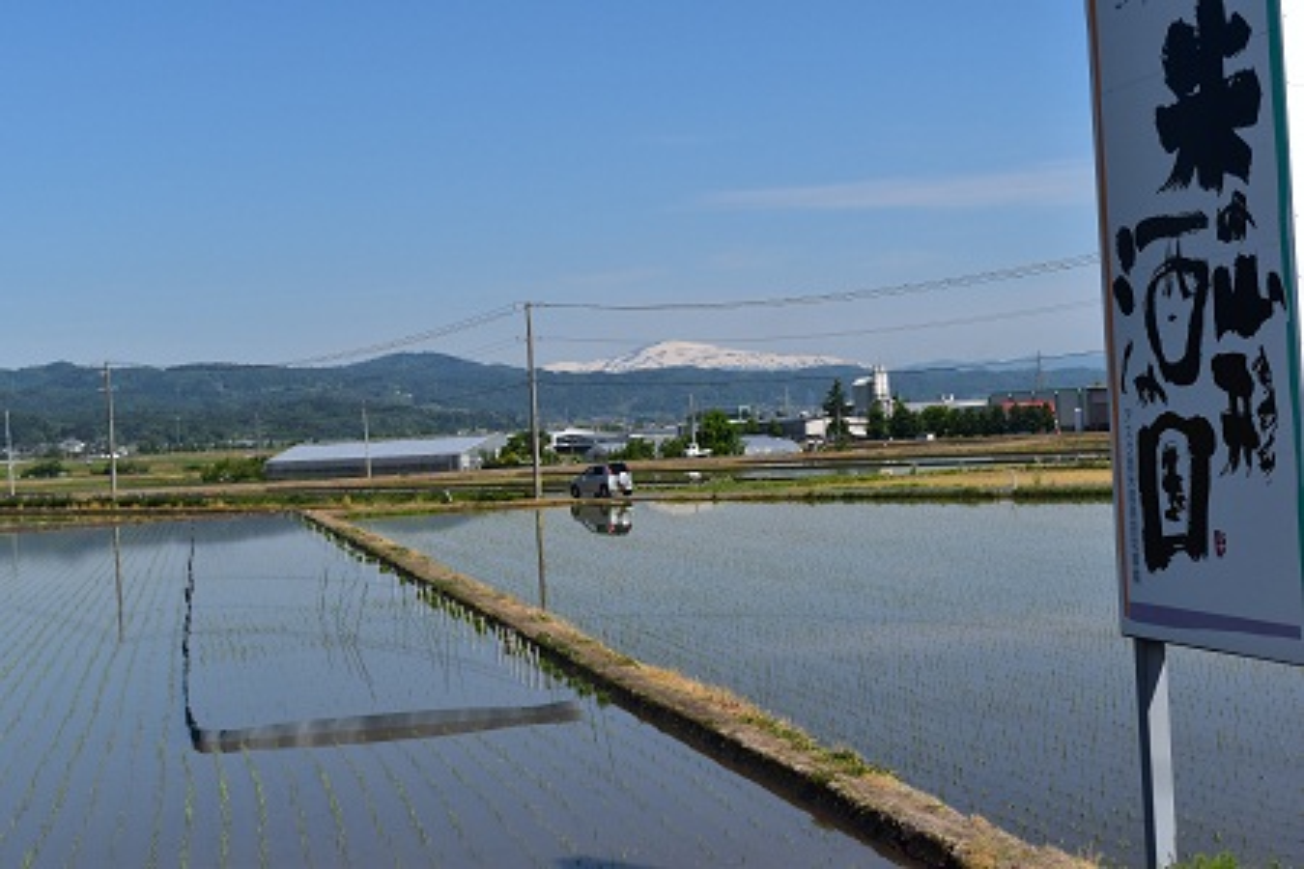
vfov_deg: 23.8
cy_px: 434
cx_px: 652
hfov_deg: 35.1
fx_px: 2065
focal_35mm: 57
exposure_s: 1/500
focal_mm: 38
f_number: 11
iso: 250
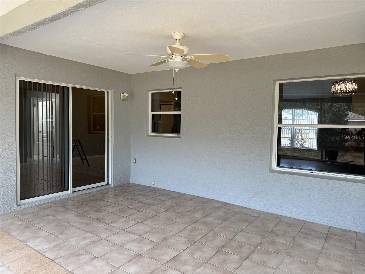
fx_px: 253
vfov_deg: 56.8
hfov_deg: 71.6
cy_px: 137
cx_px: 182
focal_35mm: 24
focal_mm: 6.76
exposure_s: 1/128
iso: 64
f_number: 1.78
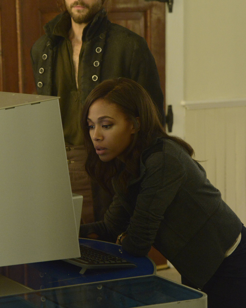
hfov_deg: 14.1
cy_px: 142
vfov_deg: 17.6
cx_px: 106
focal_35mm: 109
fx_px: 992
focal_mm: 85
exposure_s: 1/80
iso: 6400
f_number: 5.6
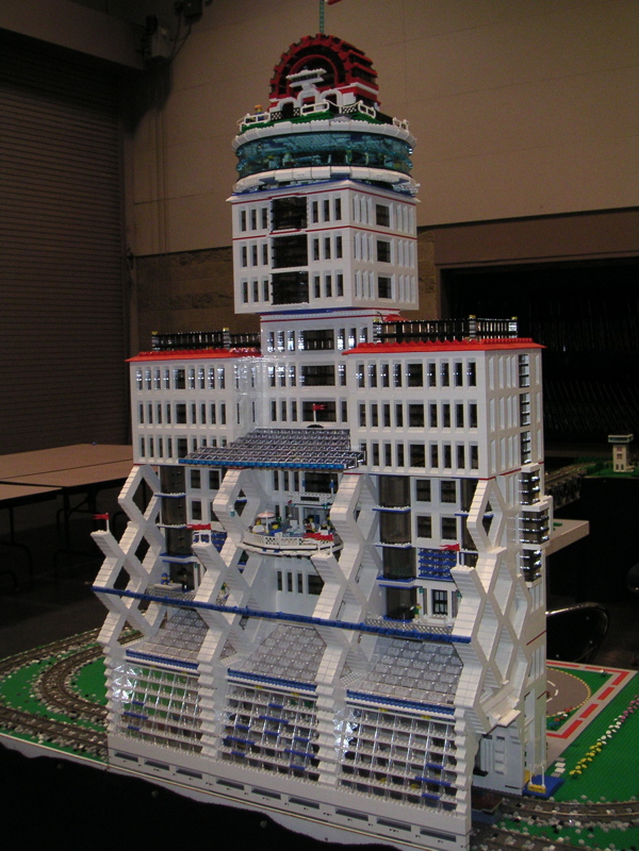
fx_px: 935
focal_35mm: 38
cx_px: 320
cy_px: 426
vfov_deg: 49.0
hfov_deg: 37.7
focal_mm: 6
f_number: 2.8
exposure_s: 1/45
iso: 160
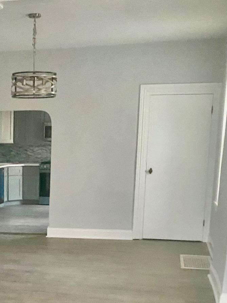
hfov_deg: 23.5
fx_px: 524
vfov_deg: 31.2
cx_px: 5
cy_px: 251
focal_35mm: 60
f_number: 1.8
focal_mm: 4.25
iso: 640
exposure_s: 1/40
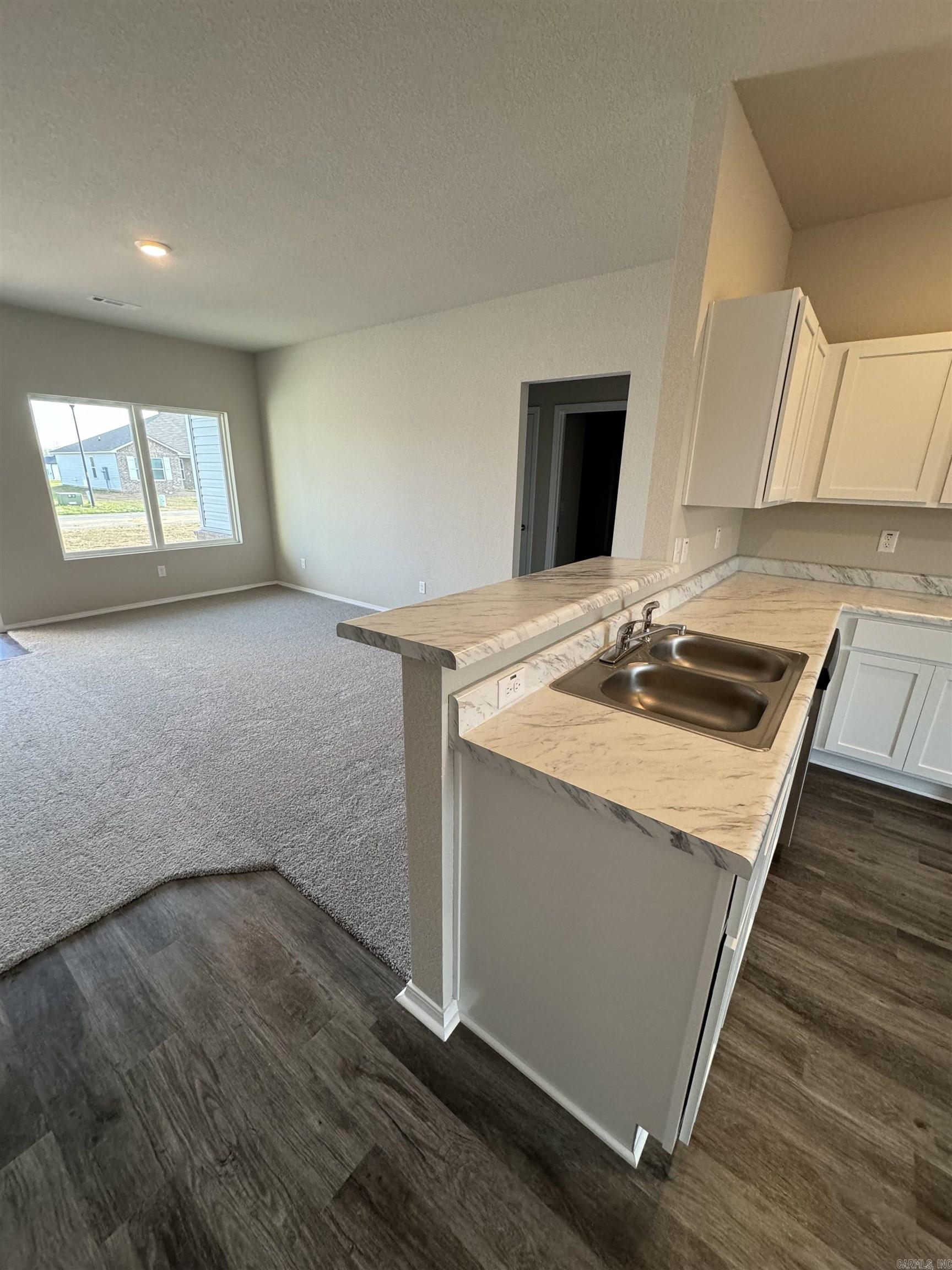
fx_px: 513
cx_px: 476
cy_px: 635
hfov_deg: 85.7
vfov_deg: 102.1
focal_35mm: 14
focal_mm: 2.22
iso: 320
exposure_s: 1/120
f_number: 2.2
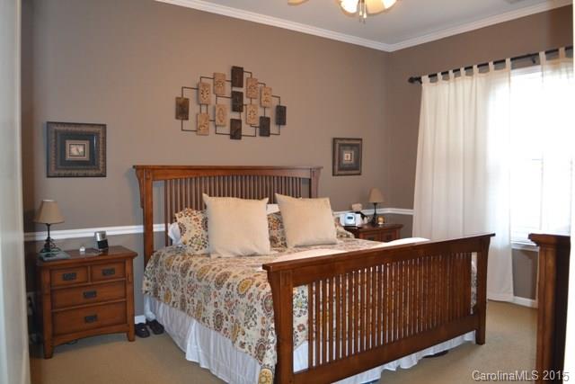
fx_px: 431
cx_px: 288
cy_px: 192
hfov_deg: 67.4
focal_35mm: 27
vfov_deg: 48.0
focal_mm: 18
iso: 900
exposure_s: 1/60
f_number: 3.5
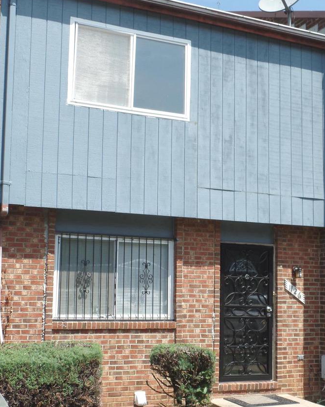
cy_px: 236
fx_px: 637
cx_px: 156
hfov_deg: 28.6
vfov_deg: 35.3
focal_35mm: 53
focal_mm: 7.5
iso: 80
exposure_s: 1/750
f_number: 3.6
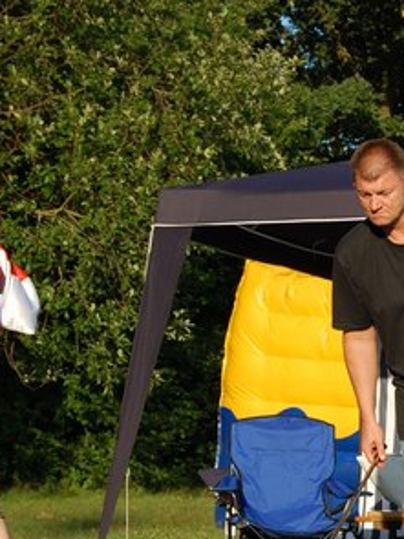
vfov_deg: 15.1
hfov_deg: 11.2
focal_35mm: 130
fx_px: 2024
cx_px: 452
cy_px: 407
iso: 200
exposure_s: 1/250
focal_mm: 38
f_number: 8
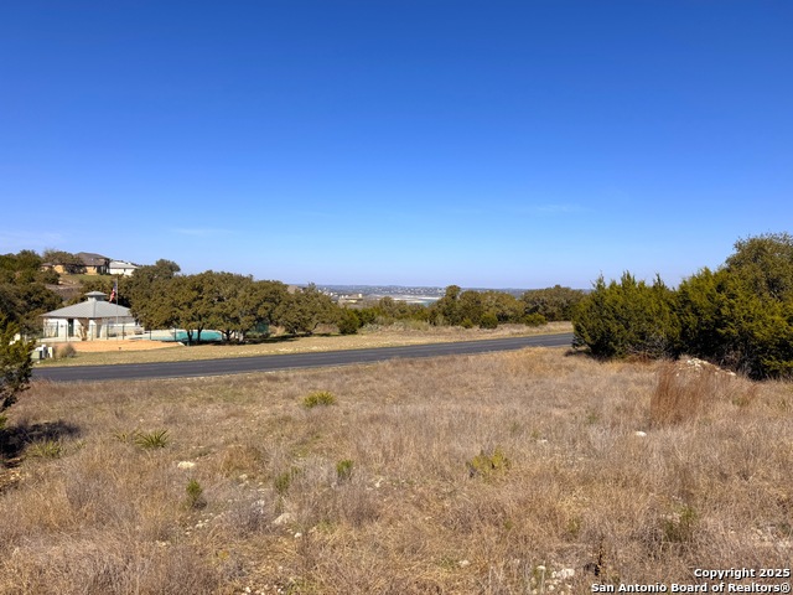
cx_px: 396
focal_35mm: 24
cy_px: 298
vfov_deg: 56.8
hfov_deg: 71.6
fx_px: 550
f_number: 1.78
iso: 80
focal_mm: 6.76
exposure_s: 1/7092
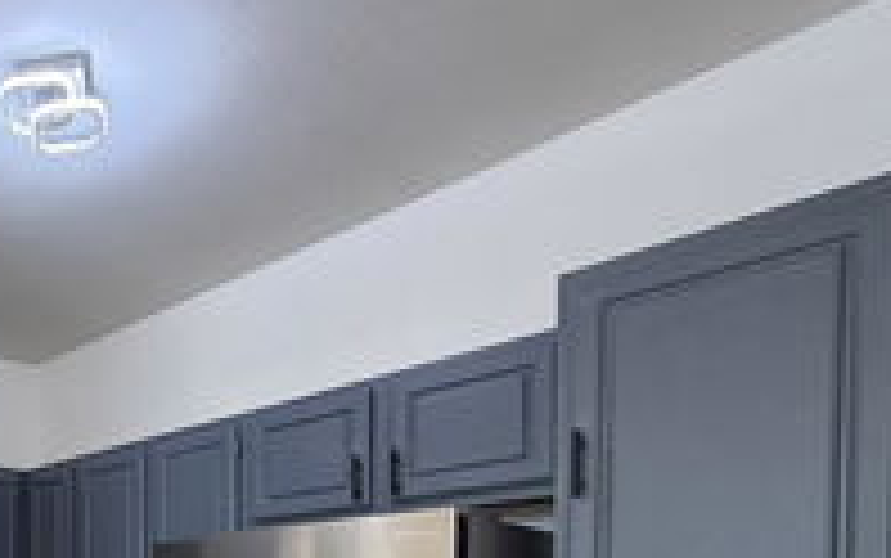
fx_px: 777
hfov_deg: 47.1
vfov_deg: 33.5
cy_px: 639
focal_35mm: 32
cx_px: -43
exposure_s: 1/120
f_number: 2.2
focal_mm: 2.22
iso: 200
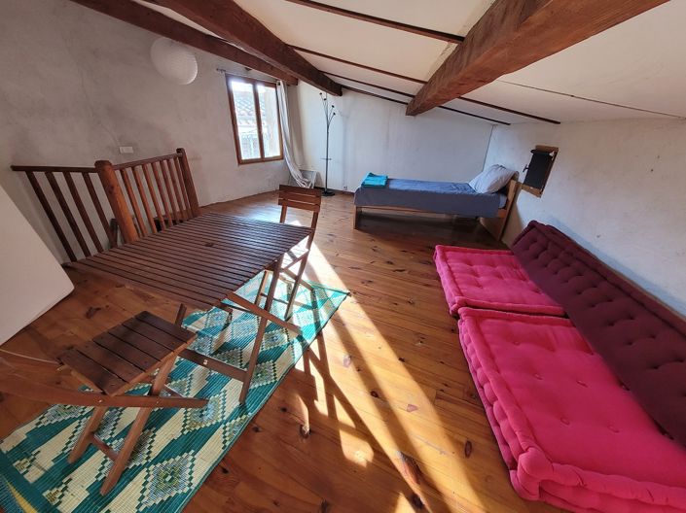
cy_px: 256
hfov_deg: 106.2
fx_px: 257
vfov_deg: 89.9
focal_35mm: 13
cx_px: 343
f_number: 2.2
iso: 100
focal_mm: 1.74
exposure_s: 1/50
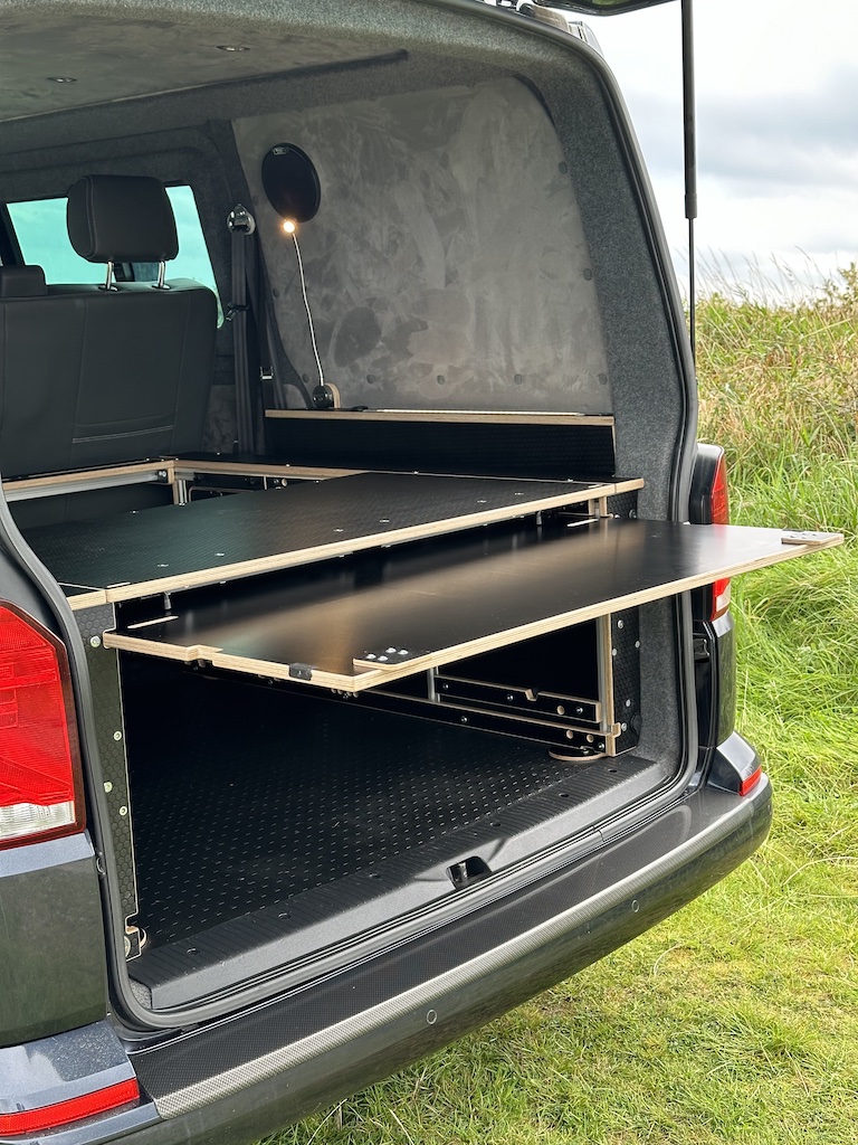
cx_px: 429
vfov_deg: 39.7
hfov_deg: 30.3
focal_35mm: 48
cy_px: 572
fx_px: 1586
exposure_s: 1/402
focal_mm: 6.86
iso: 64
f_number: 1.78
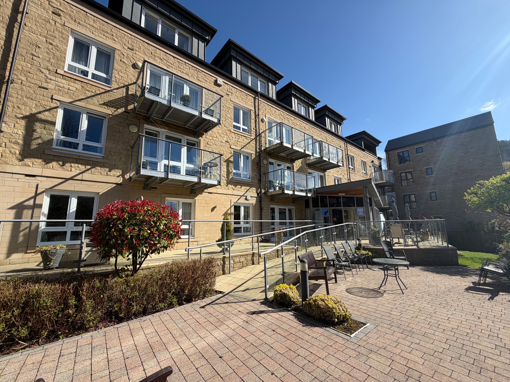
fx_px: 206
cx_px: 255
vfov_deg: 85.7
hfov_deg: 102.1
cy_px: 191
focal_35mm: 14
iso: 25
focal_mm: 2.22
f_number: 2.2
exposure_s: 1/770
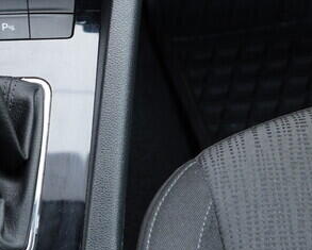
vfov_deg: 13.0
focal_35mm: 118
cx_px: -18
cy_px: 65
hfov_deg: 15.9
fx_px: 1091
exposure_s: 1/40
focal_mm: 24
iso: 320
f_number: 2.8
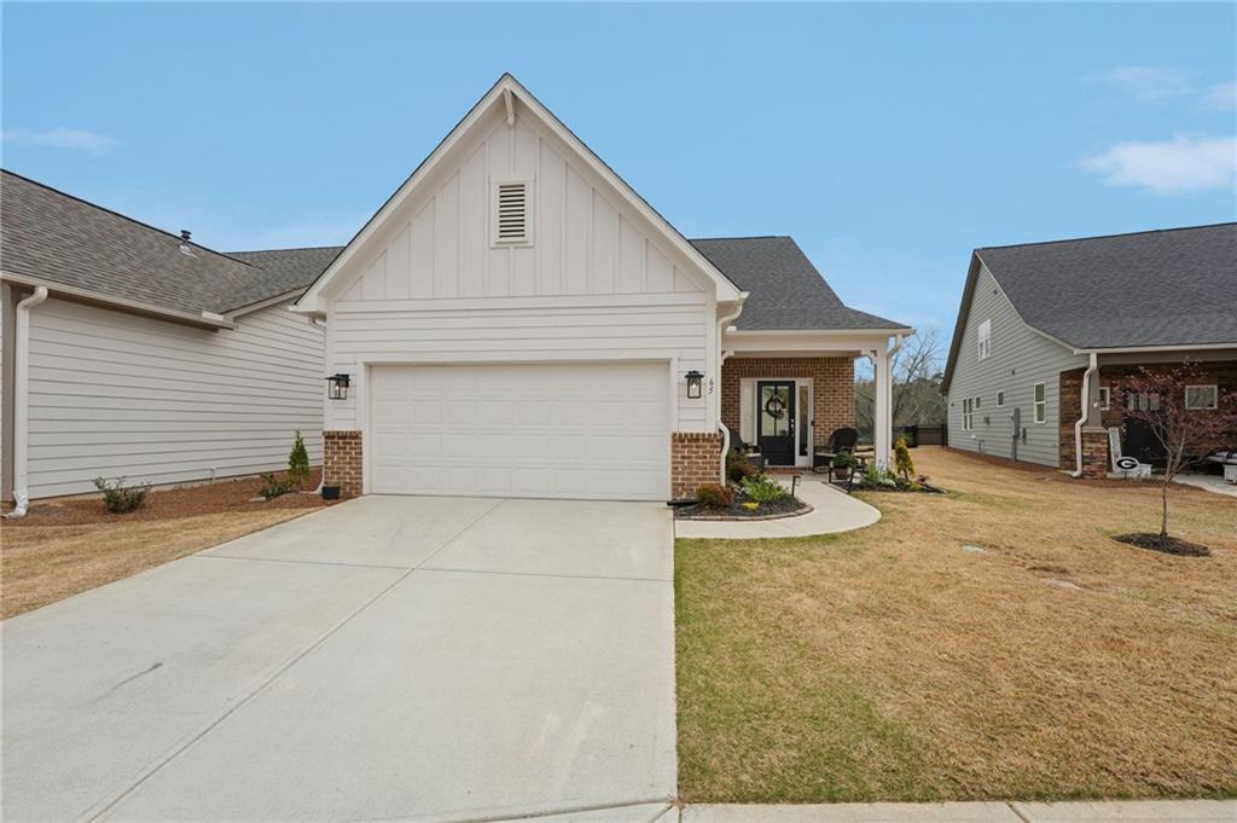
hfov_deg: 101.6
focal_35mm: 15
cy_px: 412
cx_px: 618
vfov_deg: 78.4
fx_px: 505
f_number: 8
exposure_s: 1/250
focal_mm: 14.7
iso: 100
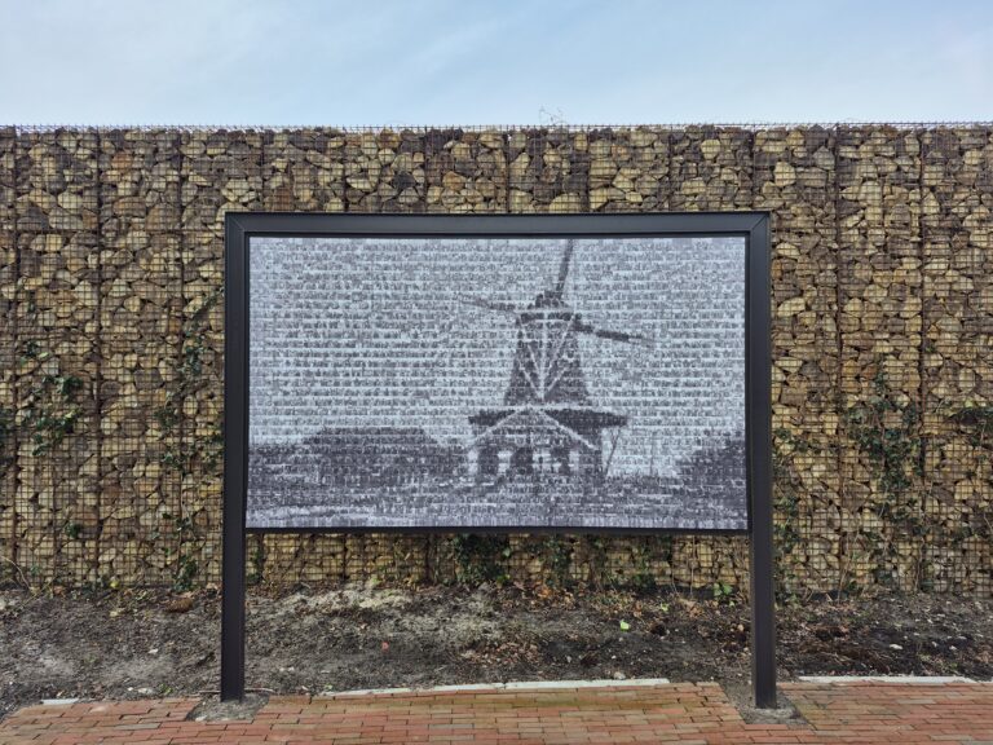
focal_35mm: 23
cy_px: 372
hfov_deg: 73.9
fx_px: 660
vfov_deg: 58.9
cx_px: 496
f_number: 1.8
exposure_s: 1/618
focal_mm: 5.4
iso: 25
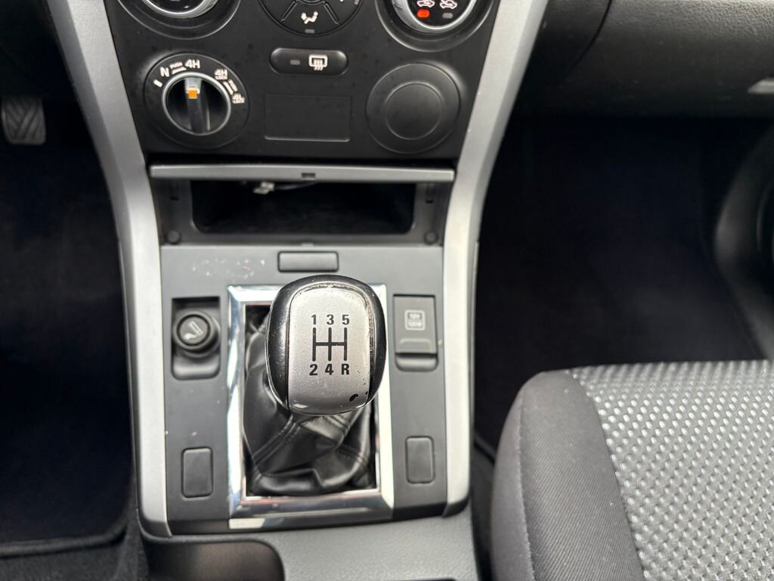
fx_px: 581
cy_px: 290
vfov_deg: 53.1
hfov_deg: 67.3
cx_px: 387
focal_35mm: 26
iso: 200
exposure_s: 1/60
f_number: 1.6
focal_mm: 5.96
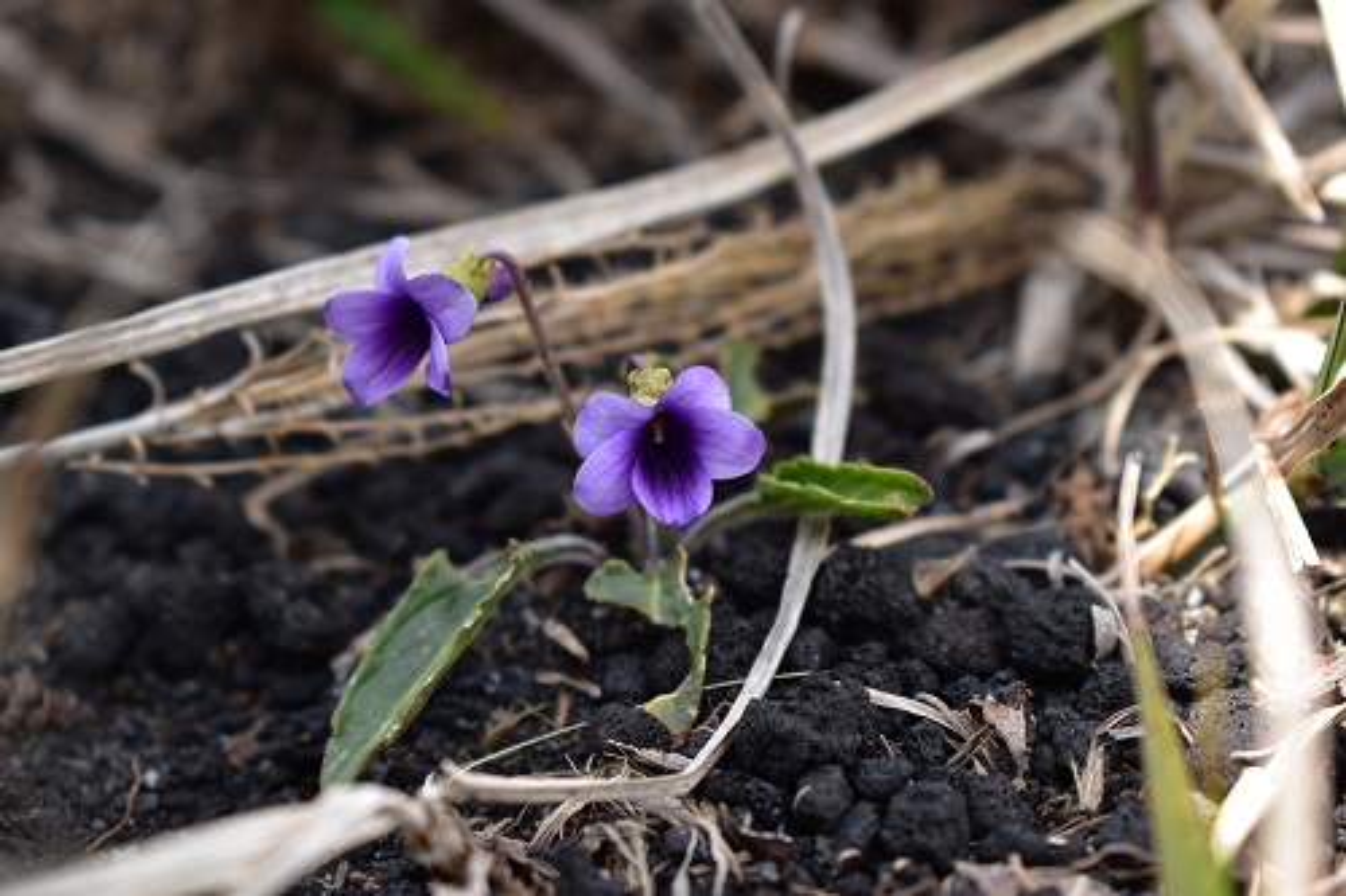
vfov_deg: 16.5
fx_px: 3083
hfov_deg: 24.6
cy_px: 448
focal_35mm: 82
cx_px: 673
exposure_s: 1/250
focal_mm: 55
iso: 200
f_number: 6.3
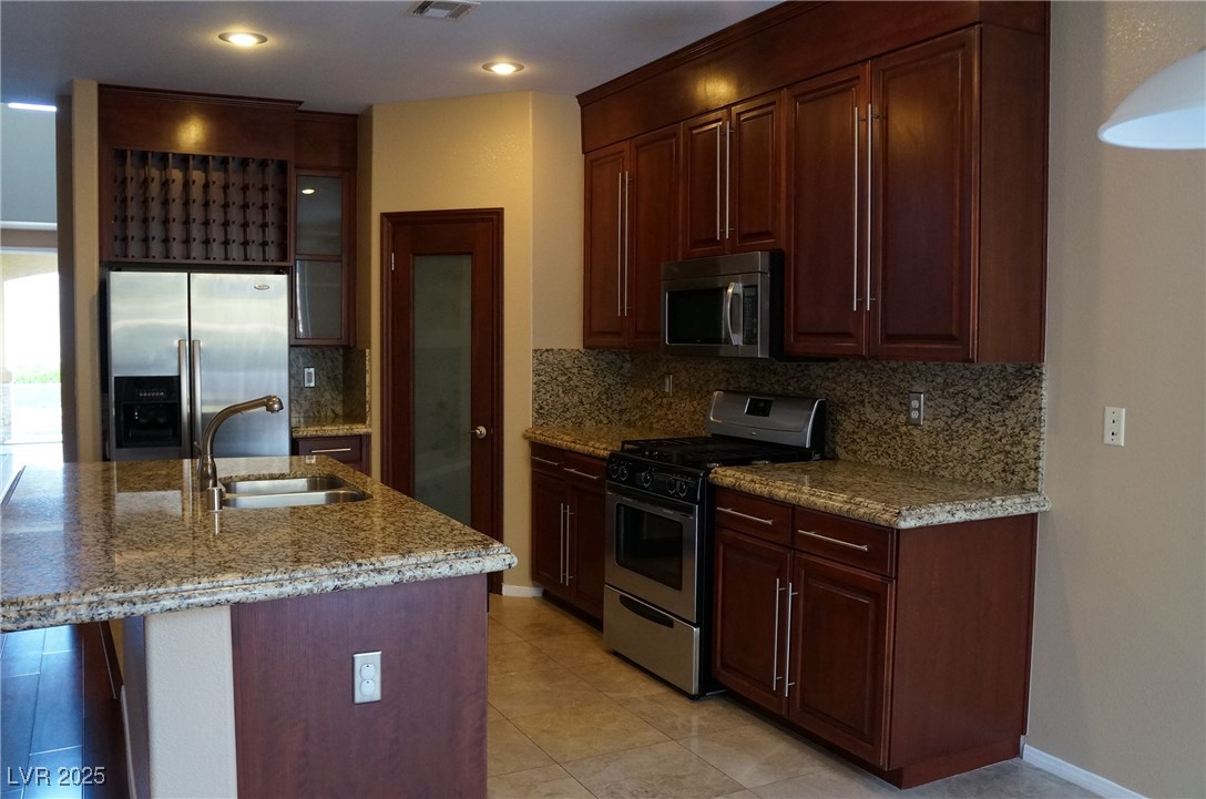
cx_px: 603
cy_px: 400
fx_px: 1003
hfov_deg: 62.0
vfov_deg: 43.4
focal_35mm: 30
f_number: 4
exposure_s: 1/60
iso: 1600
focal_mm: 20
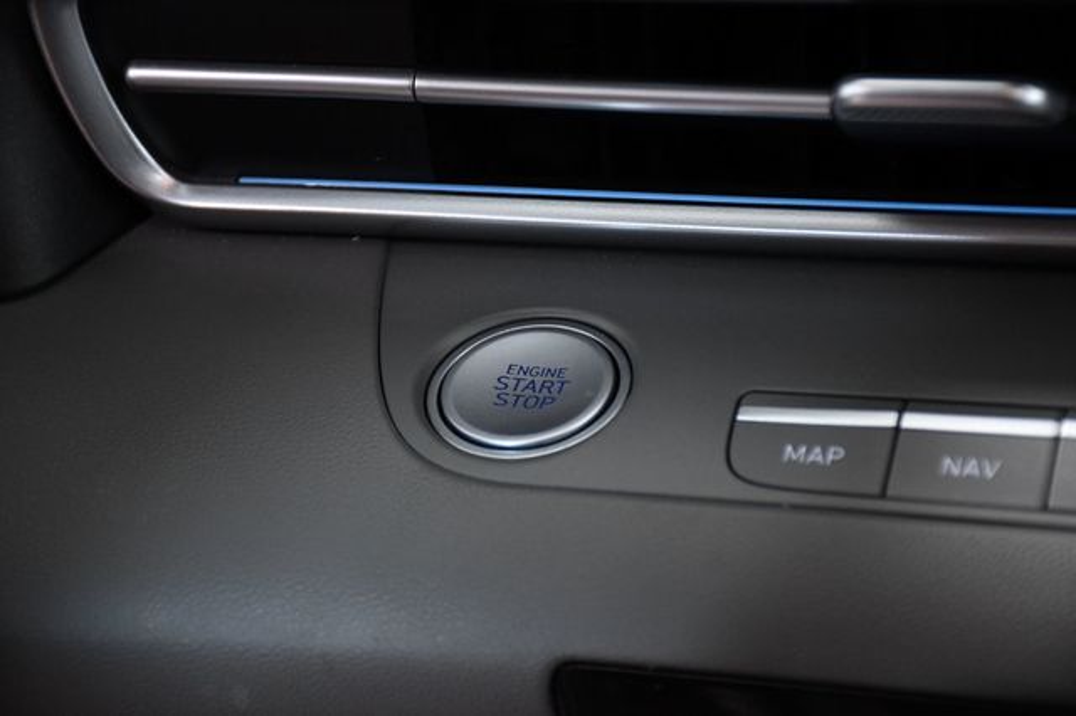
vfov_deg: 9.7
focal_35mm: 142
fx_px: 4242
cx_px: 538
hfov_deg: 14.5
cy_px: 358
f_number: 5.3
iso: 2500
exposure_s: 1/80
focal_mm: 95
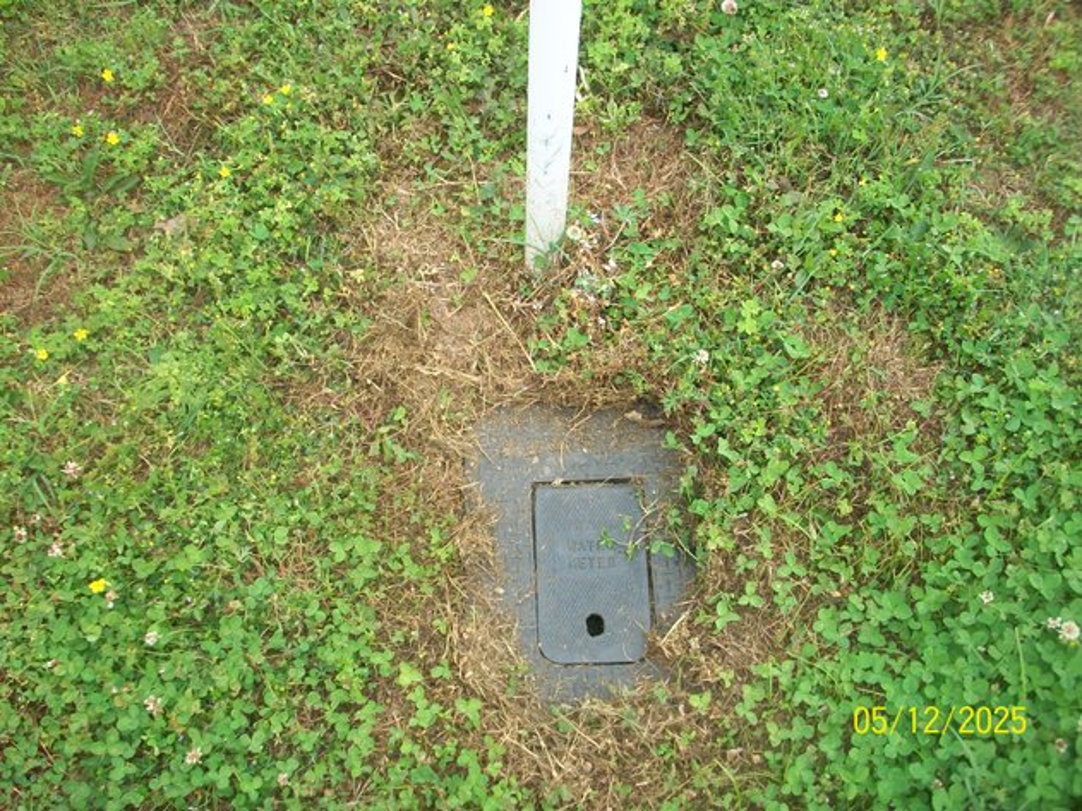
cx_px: 541
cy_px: 406
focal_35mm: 34
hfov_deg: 54.0
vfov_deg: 41.8
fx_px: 1063
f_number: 2.8
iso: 80
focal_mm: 5.7
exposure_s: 1/400
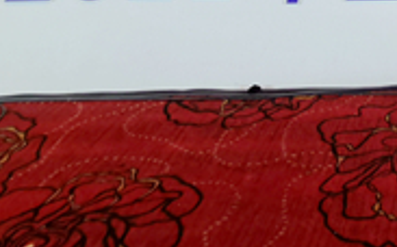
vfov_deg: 14.1
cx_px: 560
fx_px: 746
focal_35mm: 69
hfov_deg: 24.6
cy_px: -317
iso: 80
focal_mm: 2.26
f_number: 2.2
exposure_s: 1/100
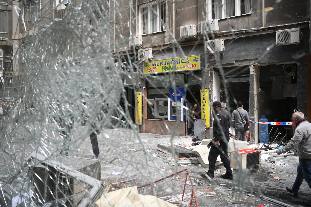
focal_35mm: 31
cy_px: 104
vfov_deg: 42.3
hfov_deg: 60.3
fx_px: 268
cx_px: 158
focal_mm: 30
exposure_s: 1/4000
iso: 800
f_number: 2.8
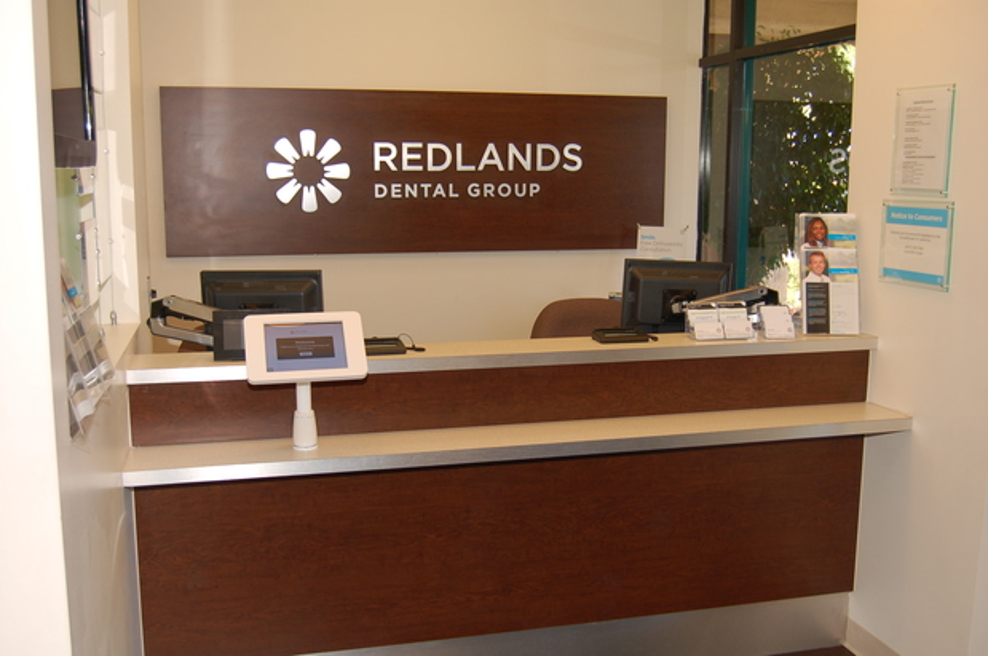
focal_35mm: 36
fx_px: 987
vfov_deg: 36.8
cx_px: 494
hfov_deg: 53.2
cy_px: 328
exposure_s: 1/60
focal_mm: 24
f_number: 4
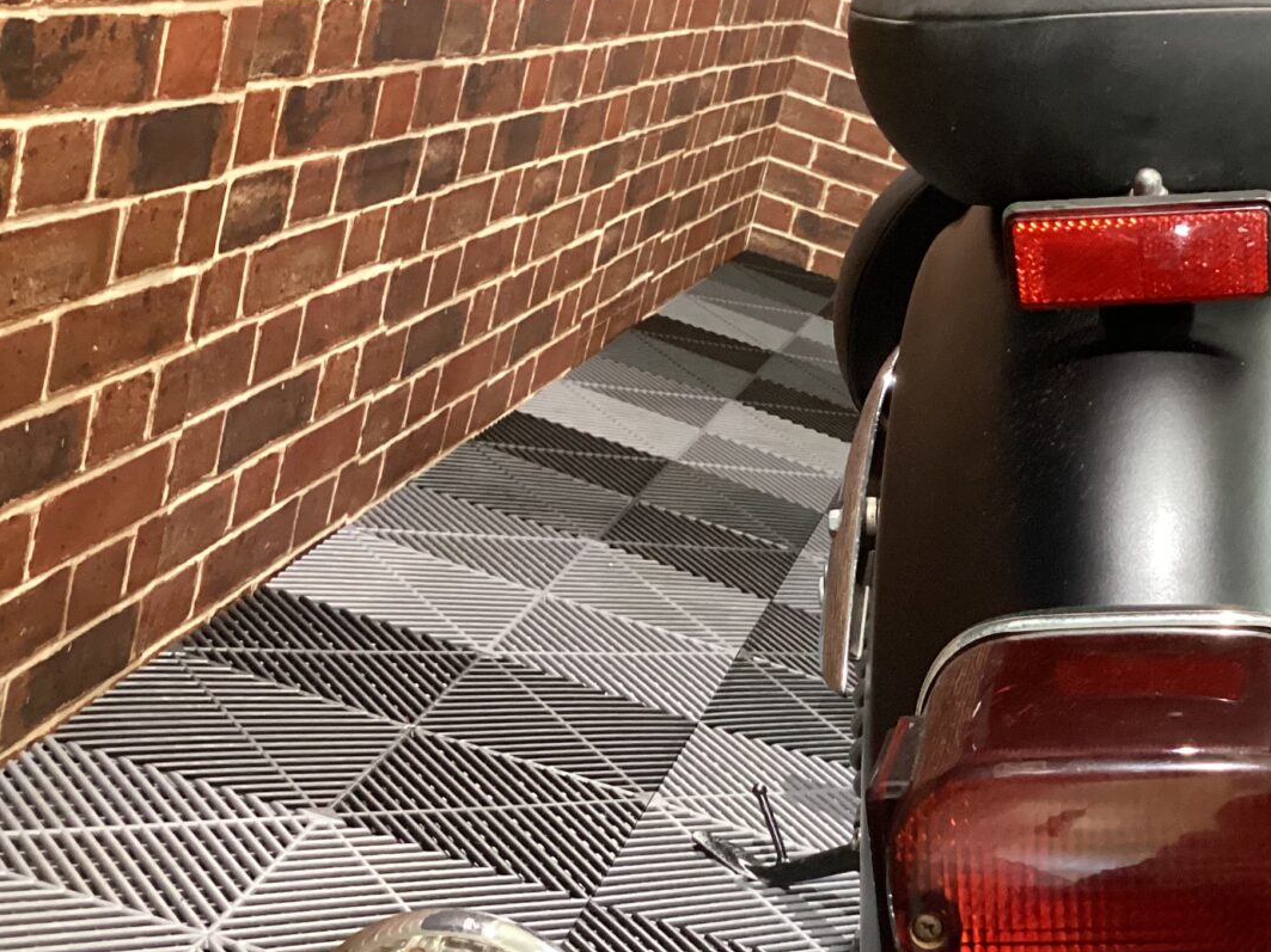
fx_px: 2056
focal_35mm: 56
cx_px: 1145
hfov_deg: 32.6
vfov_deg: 25.6
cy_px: 773
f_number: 2.4
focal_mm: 3.3
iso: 400
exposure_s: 1/40
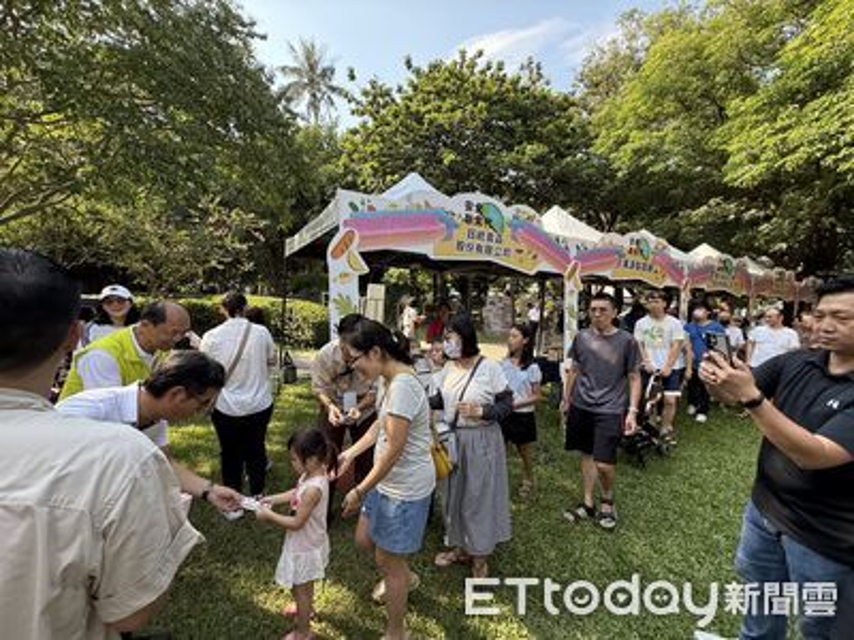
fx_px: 345
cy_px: 320
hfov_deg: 102.1
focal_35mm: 14
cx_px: 427
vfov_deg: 85.7
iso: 64
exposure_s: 1/342
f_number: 2.2
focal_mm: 2.22
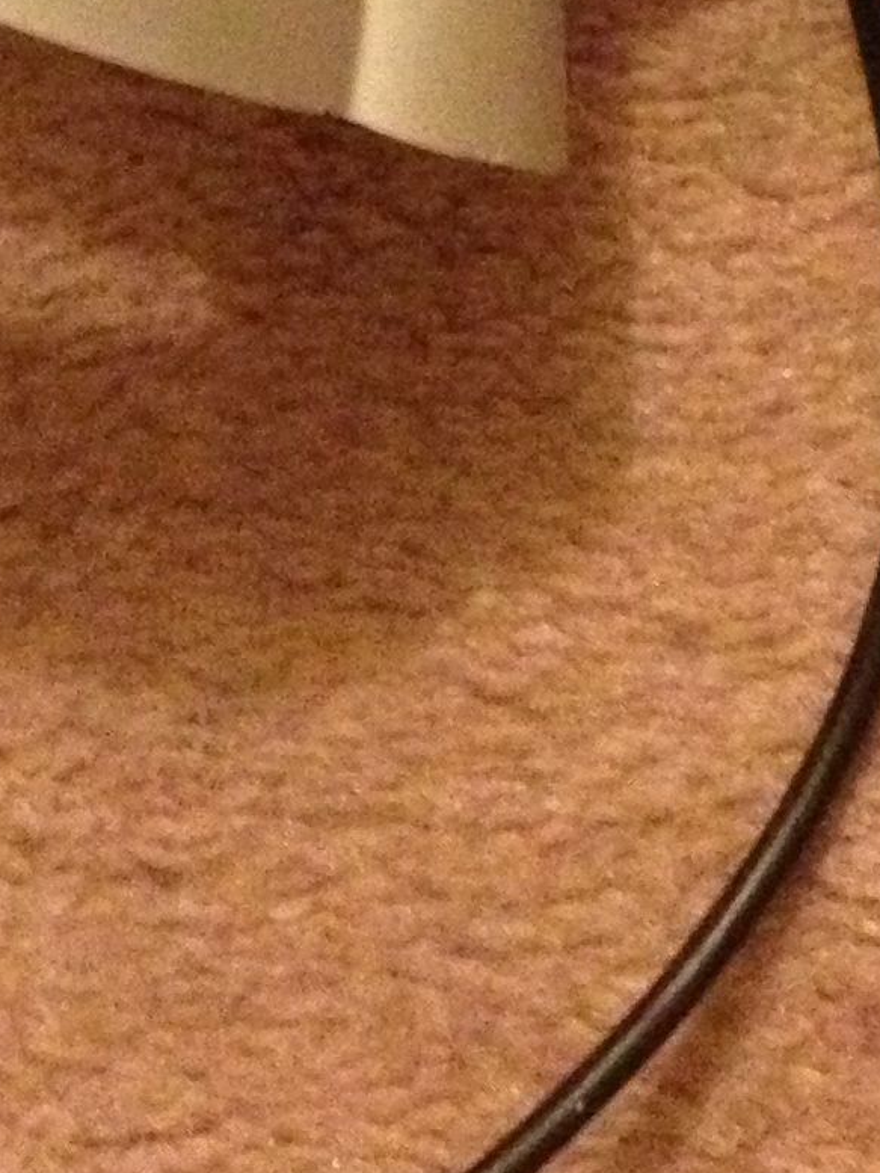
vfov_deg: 12.8
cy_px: -501
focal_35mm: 147
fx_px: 4981
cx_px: 1099
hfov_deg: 9.9
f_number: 2.4
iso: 800
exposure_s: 1/15
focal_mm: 4.28
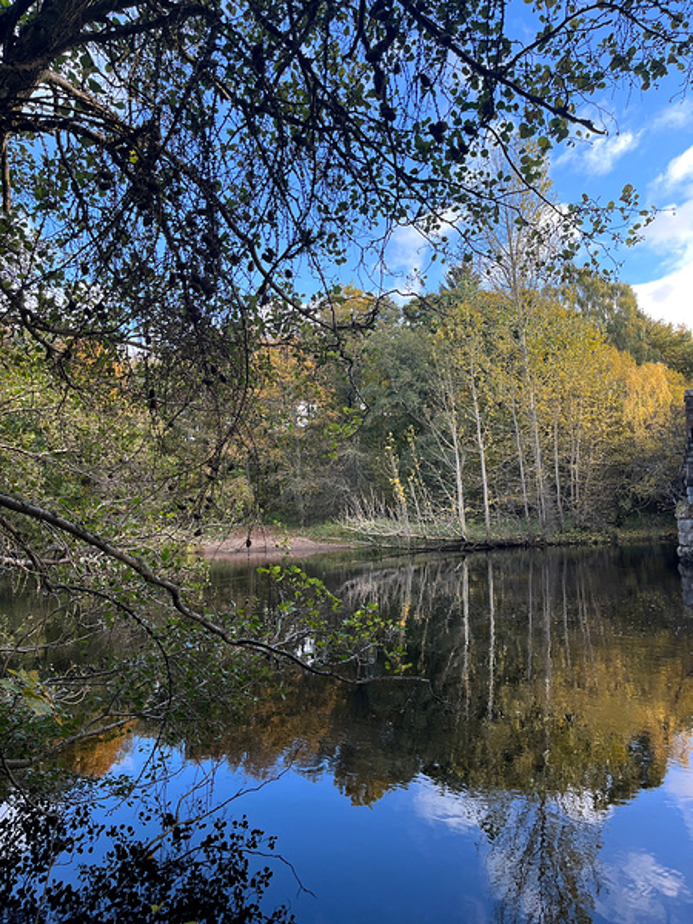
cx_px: 346
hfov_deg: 53.1
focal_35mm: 26
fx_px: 694
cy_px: 462
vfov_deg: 67.3
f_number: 1.6
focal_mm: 5.1
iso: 50
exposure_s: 1/432
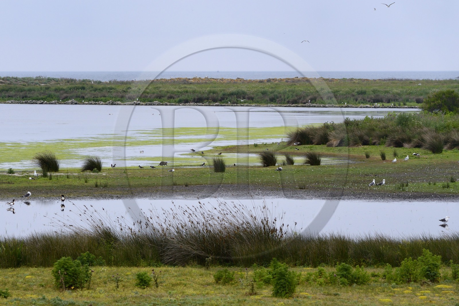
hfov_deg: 10.3
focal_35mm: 200
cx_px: 230
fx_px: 2549
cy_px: 153
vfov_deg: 6.9
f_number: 10
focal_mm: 200
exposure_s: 1/500
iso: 800
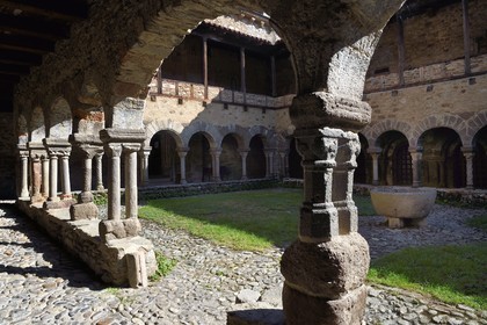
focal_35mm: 24
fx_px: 325
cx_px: 244
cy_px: 162
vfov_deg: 53.1
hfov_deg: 73.7
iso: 200
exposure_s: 1/60
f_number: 18
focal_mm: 24
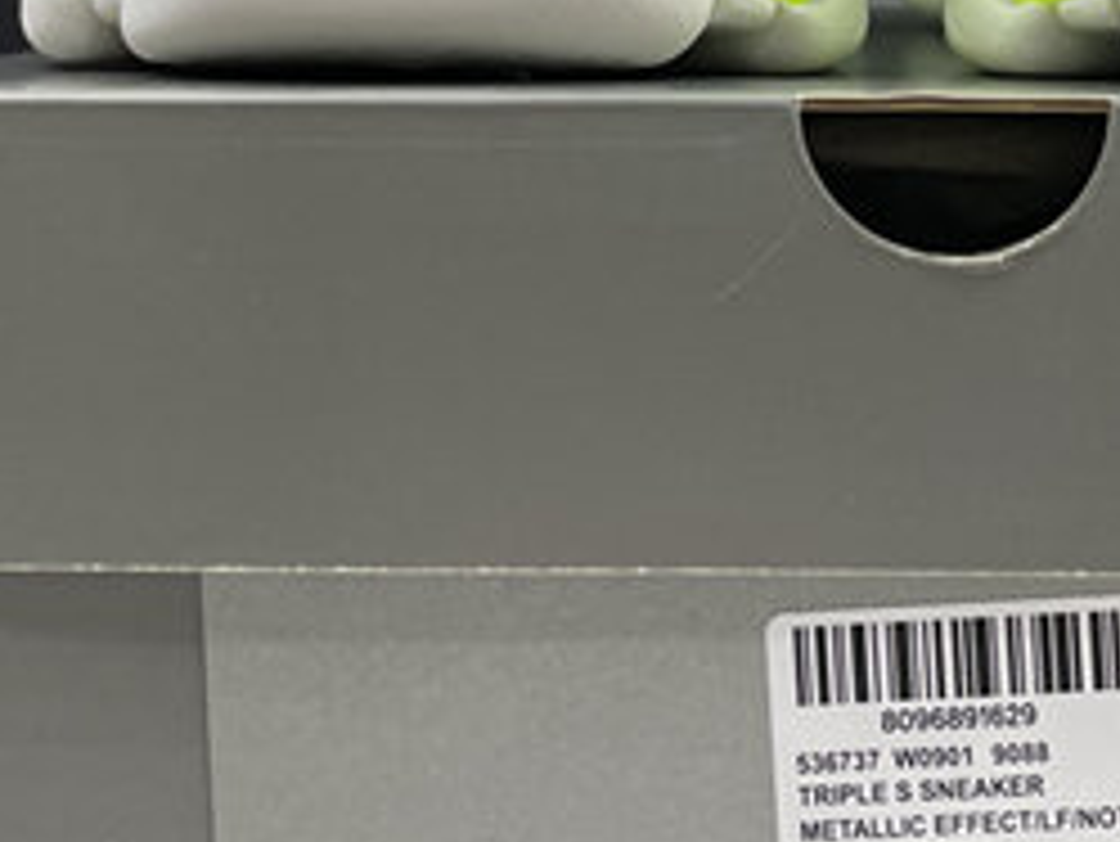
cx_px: 846
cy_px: 47
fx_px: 2363
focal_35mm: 73
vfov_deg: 19.7
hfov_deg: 26.3
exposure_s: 1/121
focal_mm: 4.2
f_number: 1.6
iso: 100
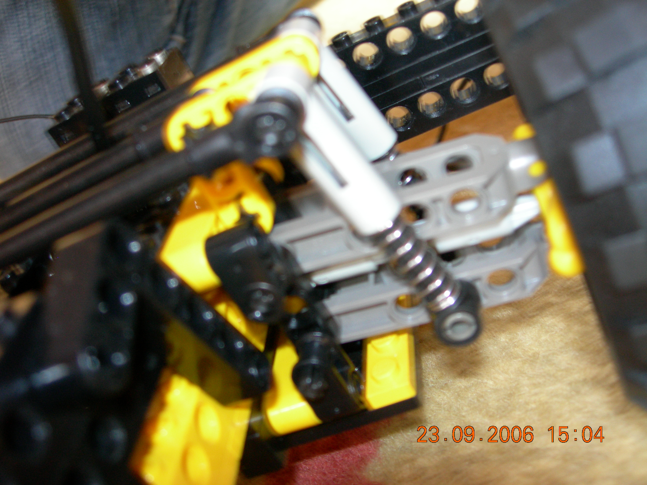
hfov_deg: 49.0
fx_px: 710
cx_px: 324
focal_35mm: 38
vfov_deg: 37.7
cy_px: 242
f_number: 2.8
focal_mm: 7.8
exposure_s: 1/5.8
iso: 200
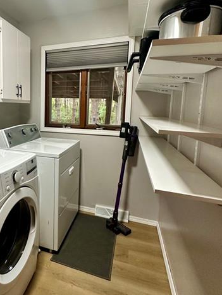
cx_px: 52
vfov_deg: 73.5
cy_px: 128
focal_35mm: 23
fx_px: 196
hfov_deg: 55.7
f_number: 2.2
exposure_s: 1/60
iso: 320
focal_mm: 2.22
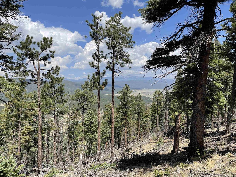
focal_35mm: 26
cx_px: 118
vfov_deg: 53.1
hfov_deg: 67.3
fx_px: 177
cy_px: 88
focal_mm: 4.2
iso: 32
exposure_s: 1/3300
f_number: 1.6
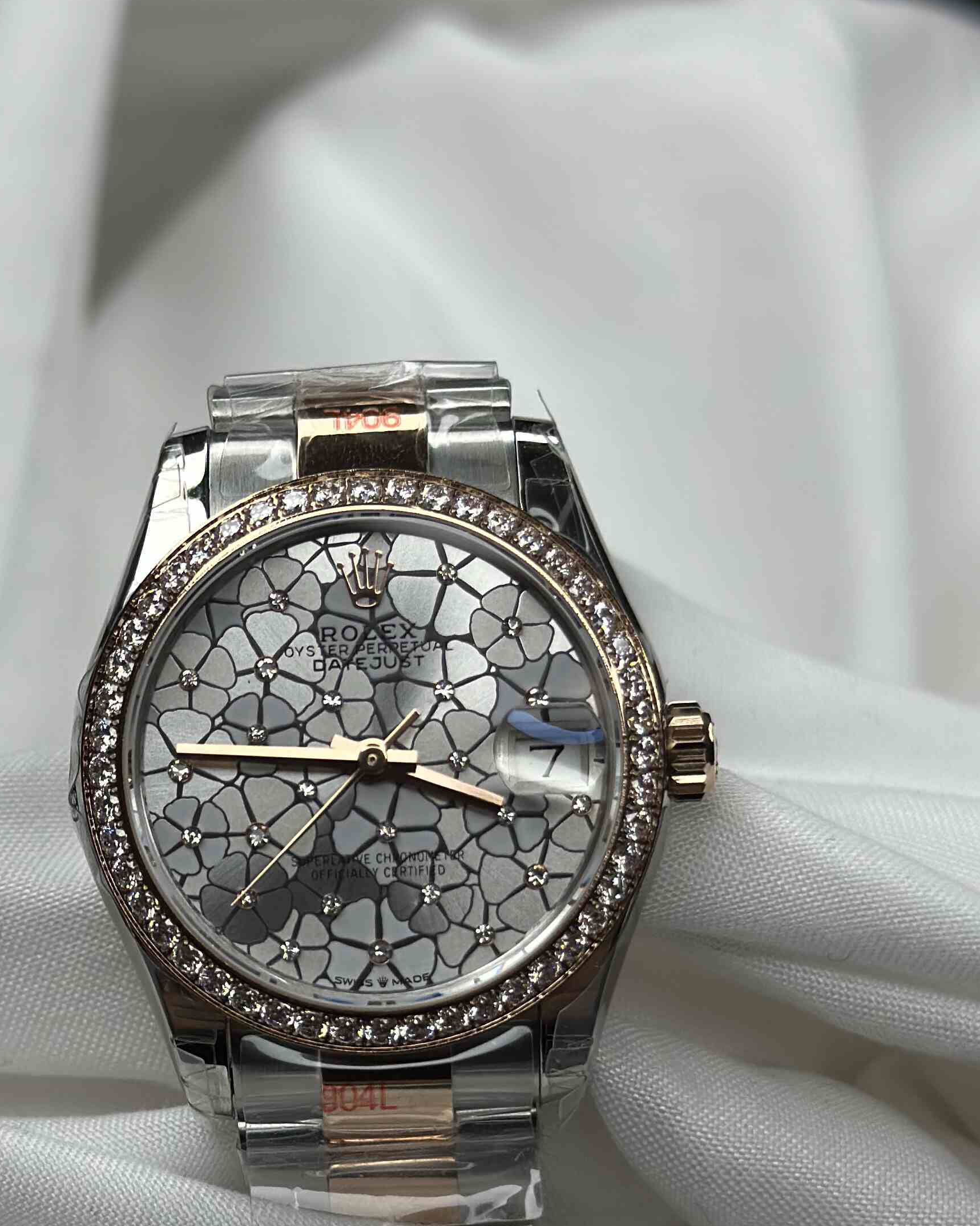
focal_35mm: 88
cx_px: 392
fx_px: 3191
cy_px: 810
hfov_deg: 17.4
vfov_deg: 21.7
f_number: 1.78
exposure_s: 1/1395
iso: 80
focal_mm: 6.86
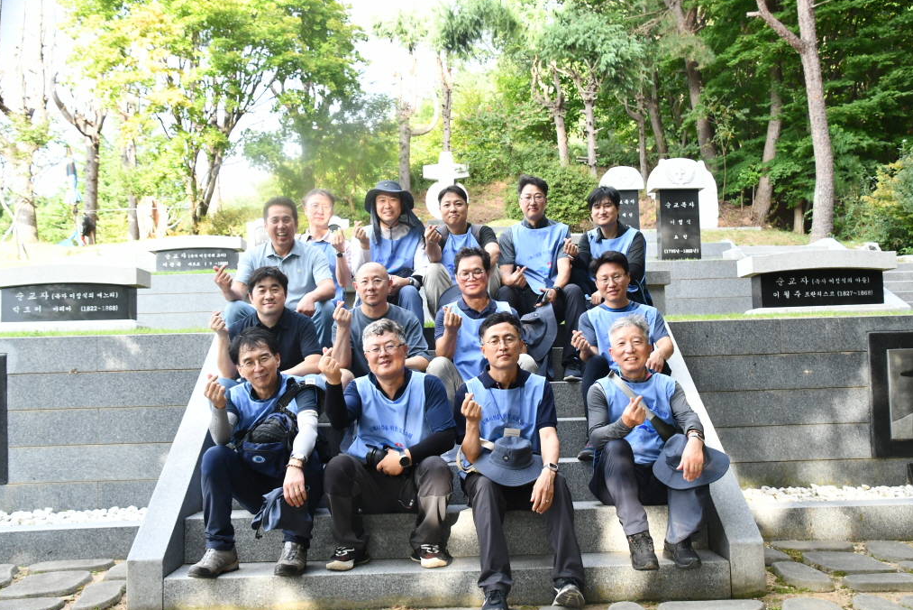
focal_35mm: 34
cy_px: 308
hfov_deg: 55.8
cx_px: 465
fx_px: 862
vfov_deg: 38.9
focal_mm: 22
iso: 800
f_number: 7.1
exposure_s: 1/200
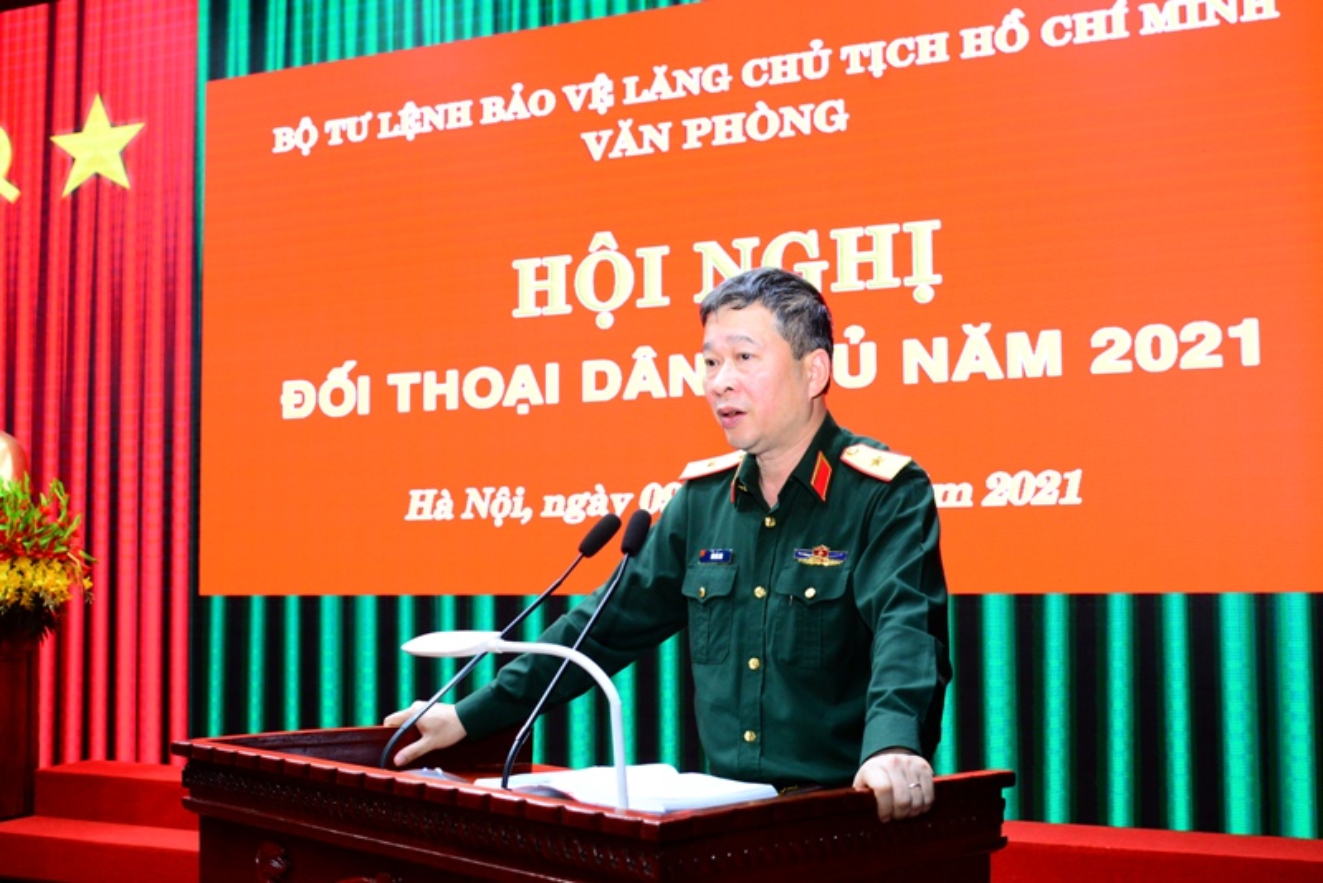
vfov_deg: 41.1
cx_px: 662
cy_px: 442
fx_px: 1176
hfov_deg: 58.7
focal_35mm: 32
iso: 2500
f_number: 5.6
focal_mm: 32
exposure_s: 1/100
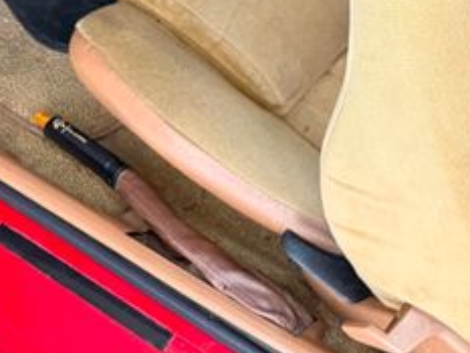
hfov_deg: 27.3
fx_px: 897
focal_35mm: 66
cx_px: 496
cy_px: -123
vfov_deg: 20.2
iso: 640
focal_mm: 6.76
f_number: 1.78
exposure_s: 1/60
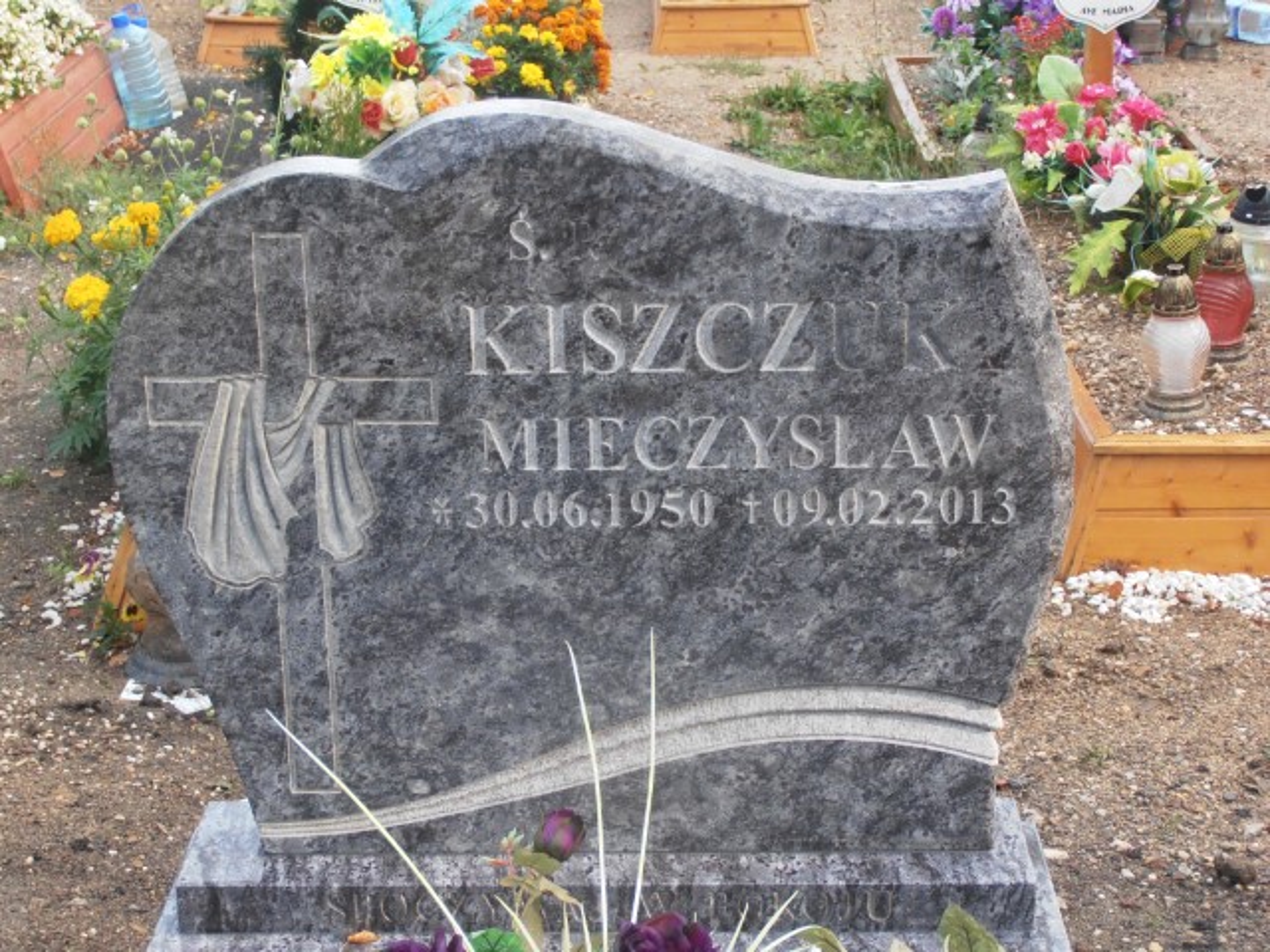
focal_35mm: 69
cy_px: 476
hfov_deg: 28.2
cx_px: 635
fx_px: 2531
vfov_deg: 21.3
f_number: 4.8
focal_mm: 12.29
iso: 80
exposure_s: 1/60
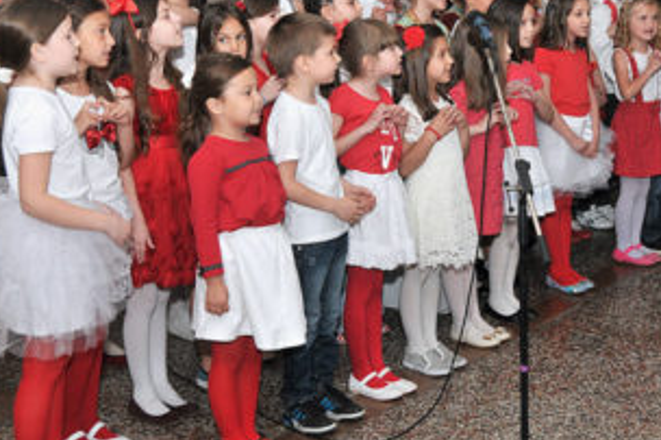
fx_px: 1266
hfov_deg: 28.9
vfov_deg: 19.6
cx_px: 476
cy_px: 126
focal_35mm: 69
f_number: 4.5
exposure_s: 1/125
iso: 500
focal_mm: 28
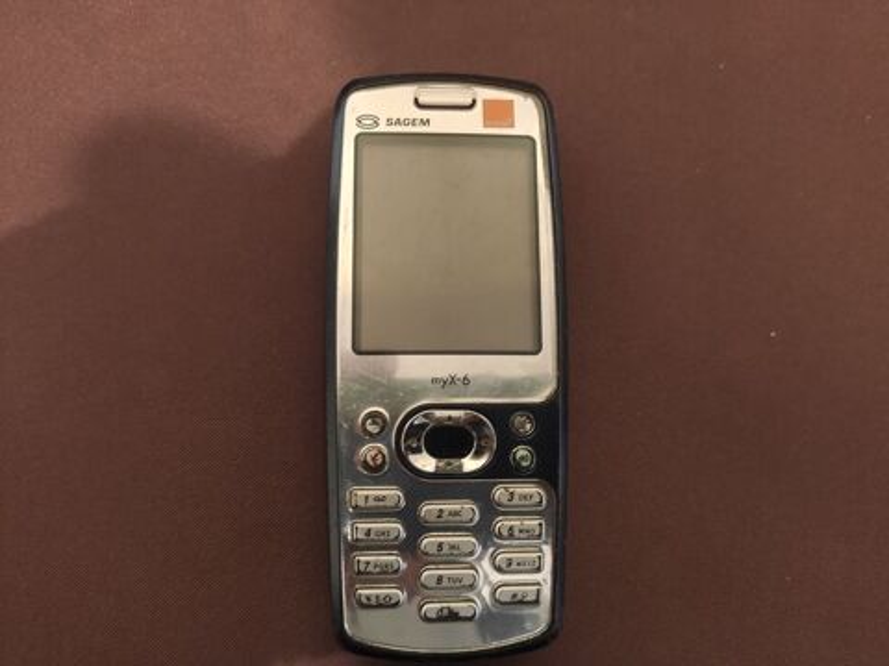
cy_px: 333
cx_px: 444
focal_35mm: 25
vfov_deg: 54.9
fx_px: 642
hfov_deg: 69.4
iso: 1259
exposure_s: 1/33
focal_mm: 4.74
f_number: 1.79
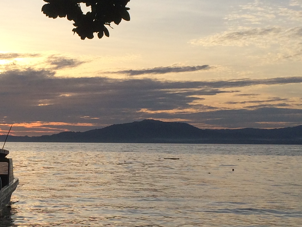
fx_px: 733
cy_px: 139
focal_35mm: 84
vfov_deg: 17.5
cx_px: 16
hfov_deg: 22.6
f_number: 2.2
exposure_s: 1/2564
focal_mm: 4.15
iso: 32
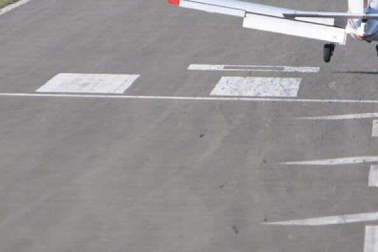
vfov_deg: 0.7
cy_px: 227
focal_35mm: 1938
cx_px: 336
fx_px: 20332
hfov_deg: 1.1
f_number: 7.1
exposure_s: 1/640
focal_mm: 400
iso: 250
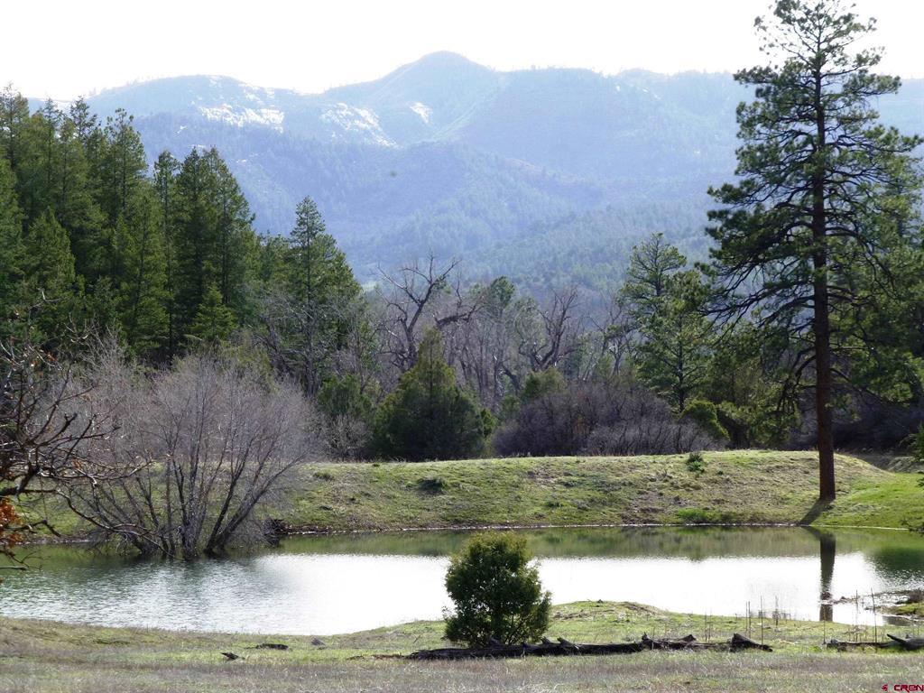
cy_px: 346
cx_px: 462
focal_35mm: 137
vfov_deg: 10.8
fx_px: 3657
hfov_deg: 14.4
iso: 100
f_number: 5.4
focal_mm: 24.4
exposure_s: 1/200
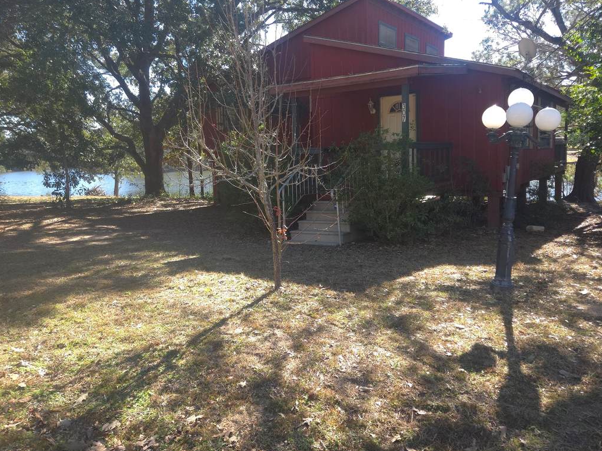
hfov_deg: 61.7
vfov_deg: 48.1
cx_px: 292
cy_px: 194
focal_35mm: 29
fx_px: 504
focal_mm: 5.4
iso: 50
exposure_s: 1/337
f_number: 1.8
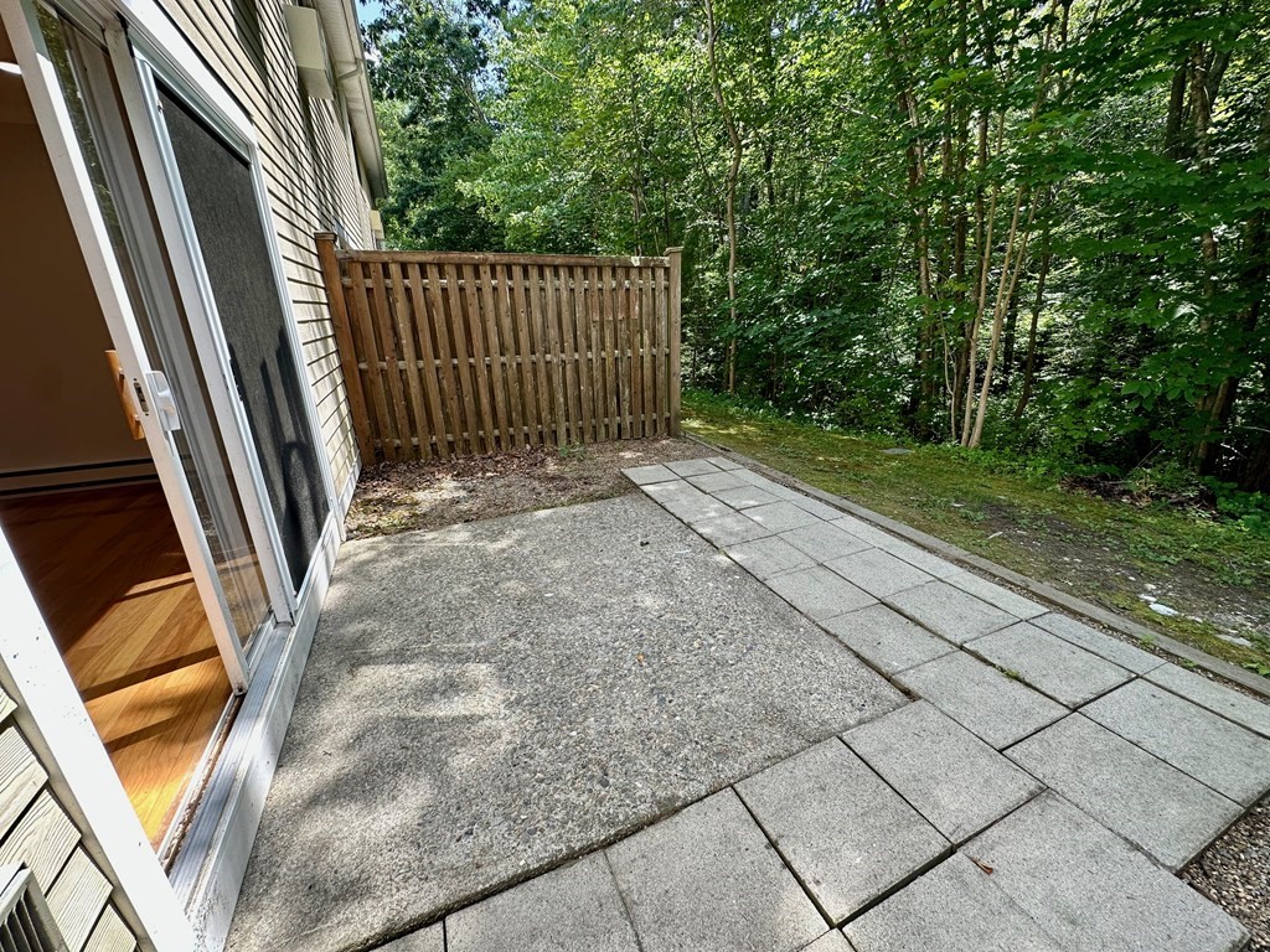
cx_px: 635
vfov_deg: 85.7
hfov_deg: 102.1
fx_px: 514
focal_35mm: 14
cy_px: 476
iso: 40
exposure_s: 1/336
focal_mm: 2.22
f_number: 2.2
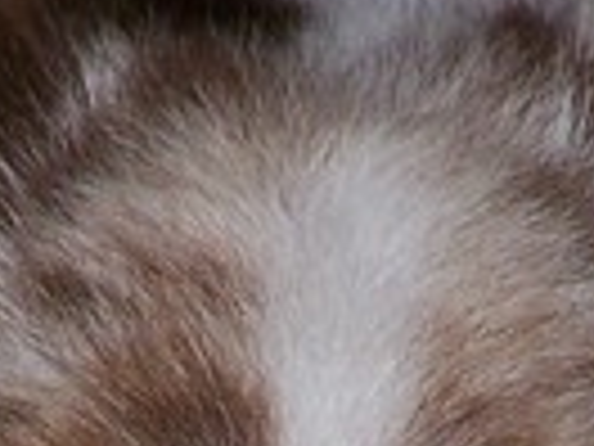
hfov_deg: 1.3
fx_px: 26803
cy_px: 993
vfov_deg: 1.0
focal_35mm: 1562
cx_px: 230
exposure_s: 1/200
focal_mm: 42.8
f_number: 3.3
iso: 80
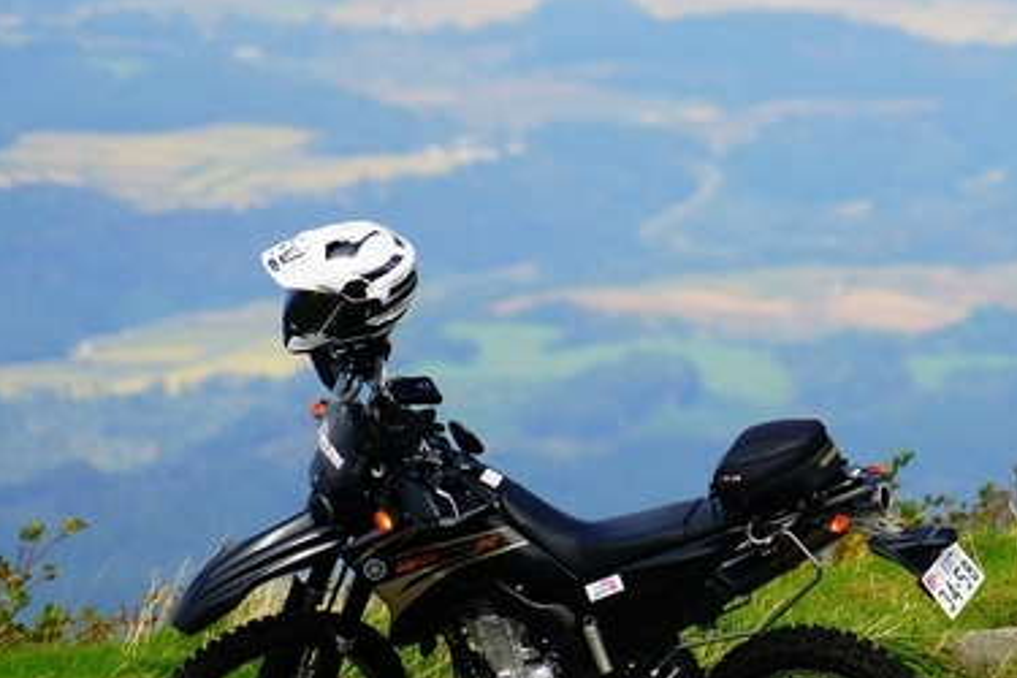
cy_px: 217
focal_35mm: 512
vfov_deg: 2.7
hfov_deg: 4.0
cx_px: 900
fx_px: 14463
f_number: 6.3
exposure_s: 1/1000
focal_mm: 240
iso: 250
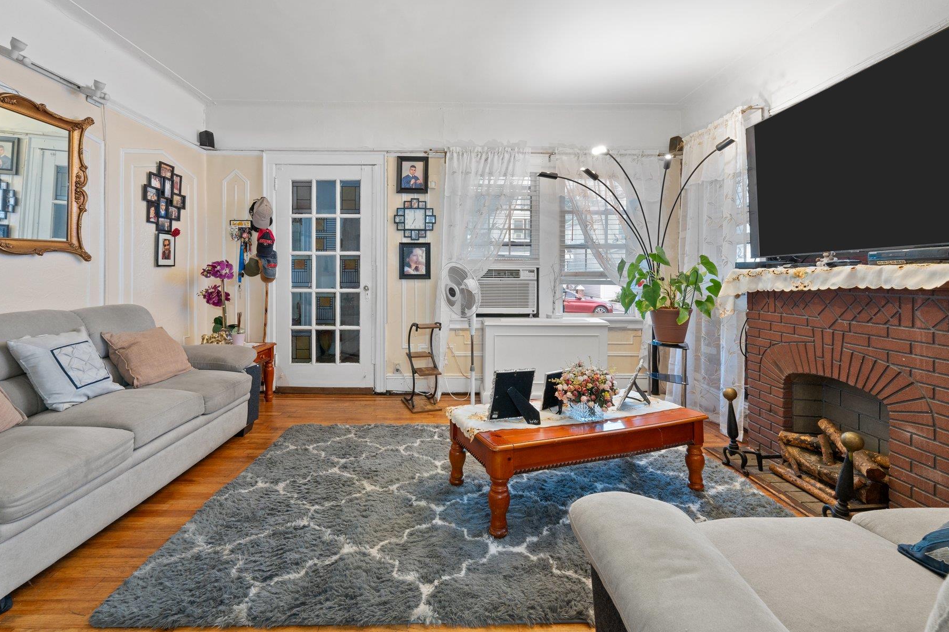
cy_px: 292
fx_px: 422
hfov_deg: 96.7
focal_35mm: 16
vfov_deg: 73.6
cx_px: 455
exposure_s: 1.3
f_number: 10
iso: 200
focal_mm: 14
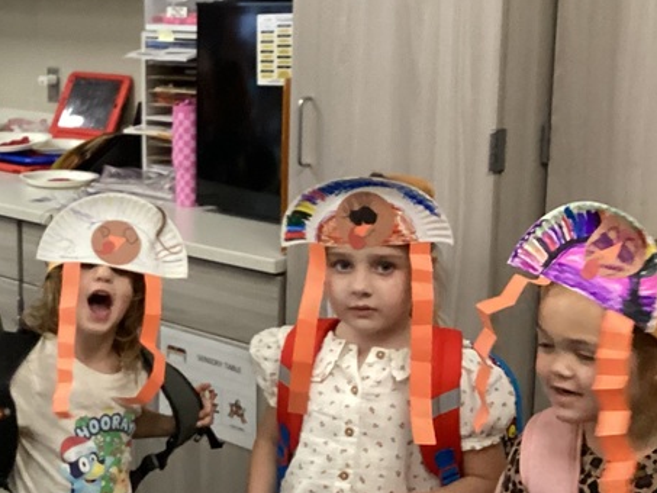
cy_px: 238
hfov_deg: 25.9
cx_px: -49
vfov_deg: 21.0
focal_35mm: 70
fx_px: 1329
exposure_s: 1/60
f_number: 2.4
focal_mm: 3.3
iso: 320
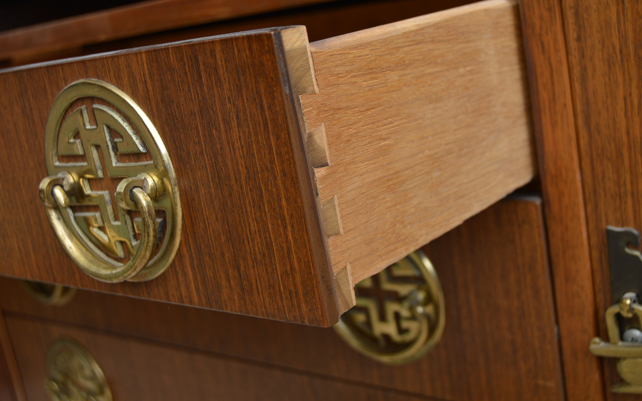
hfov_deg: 41.1
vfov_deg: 26.3
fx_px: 857
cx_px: 321
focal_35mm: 49
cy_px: 194
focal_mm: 32
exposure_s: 1/160
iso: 200
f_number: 5
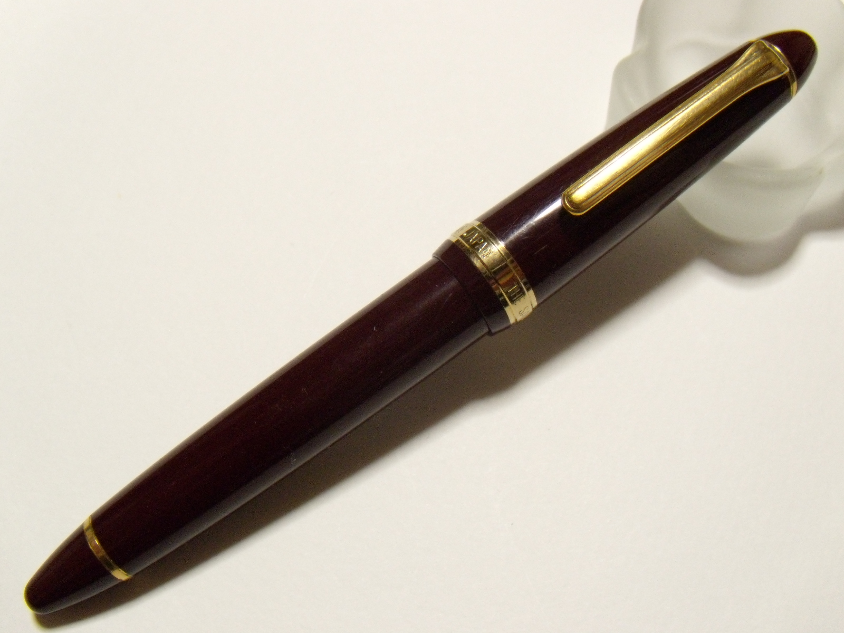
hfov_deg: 51.4
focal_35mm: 36
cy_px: 316
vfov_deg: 39.7
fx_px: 878
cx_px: 422
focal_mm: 6.4
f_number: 3.6
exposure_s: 1/20
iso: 400
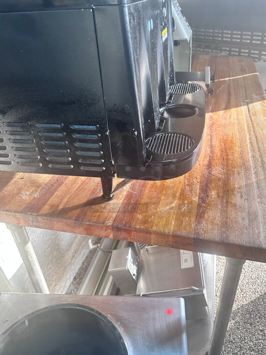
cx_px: 143
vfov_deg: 67.2
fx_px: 266
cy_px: 188
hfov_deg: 53.0
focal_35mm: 26
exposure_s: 1/121
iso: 200
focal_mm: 6.86
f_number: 1.78
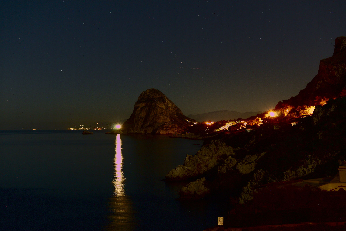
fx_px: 481
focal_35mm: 50
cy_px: 116
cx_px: 173
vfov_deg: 27.0
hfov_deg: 39.6
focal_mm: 50
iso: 6400
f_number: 5
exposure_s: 20
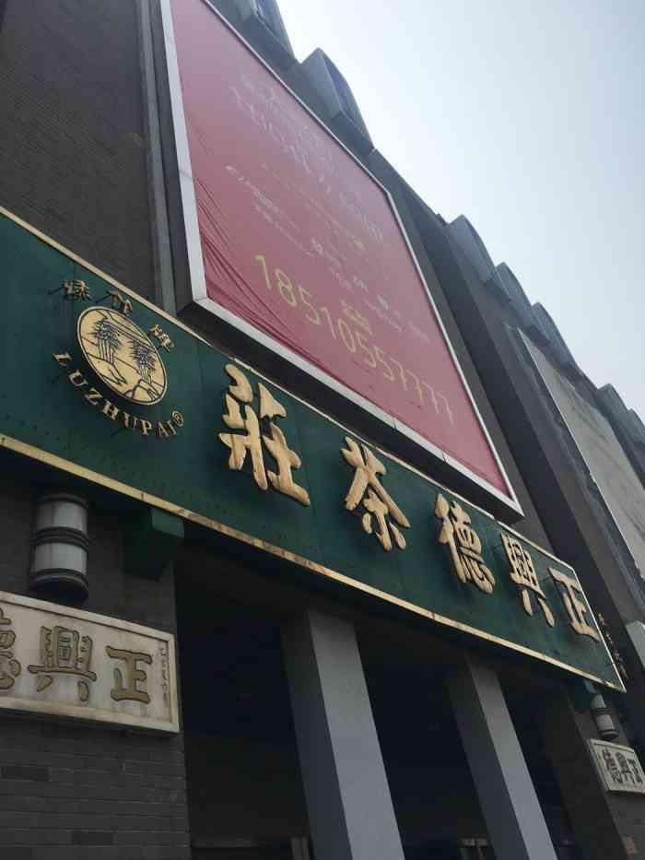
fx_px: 720
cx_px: 322
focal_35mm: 29
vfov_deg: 61.7
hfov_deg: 48.2
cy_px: 430
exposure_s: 1/2198
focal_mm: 4.15
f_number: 2.2
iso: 25
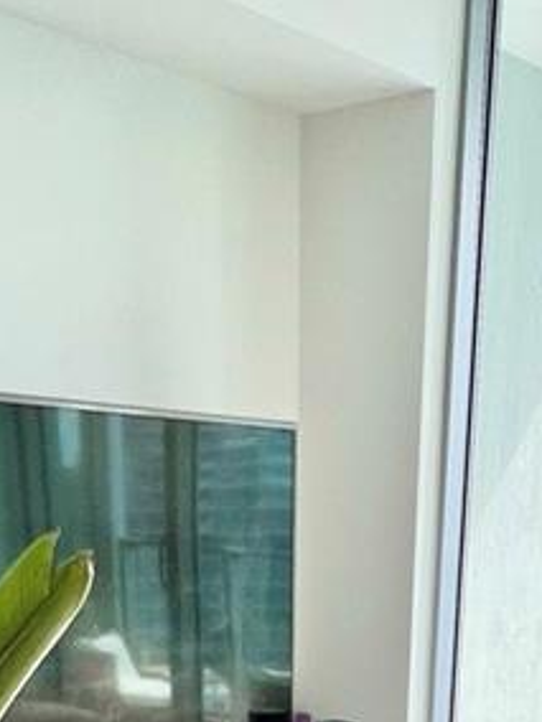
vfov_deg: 26.0
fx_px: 1148
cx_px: 389
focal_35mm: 55
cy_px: 1075
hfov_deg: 26.3
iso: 32
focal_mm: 1.57
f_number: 1.8
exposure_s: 1/189
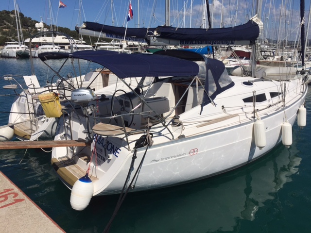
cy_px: 116
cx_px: 156
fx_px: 261
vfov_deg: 48.2
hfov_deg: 61.7
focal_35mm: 29
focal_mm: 4.15
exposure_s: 1/7937
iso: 32
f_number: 2.2
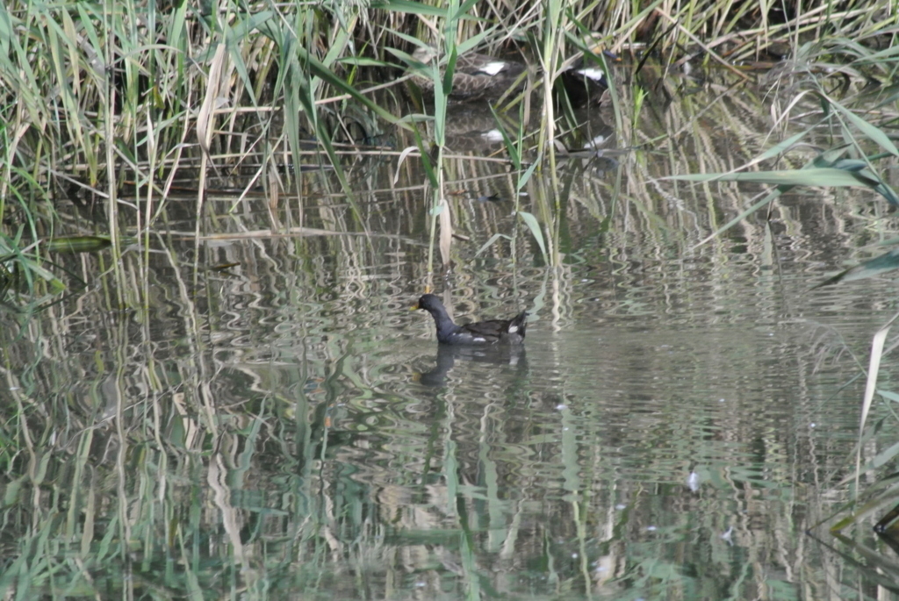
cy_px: 300
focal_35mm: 729
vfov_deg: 1.9
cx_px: 450
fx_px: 18222
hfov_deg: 2.8
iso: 800
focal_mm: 270
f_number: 13
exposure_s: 1/200
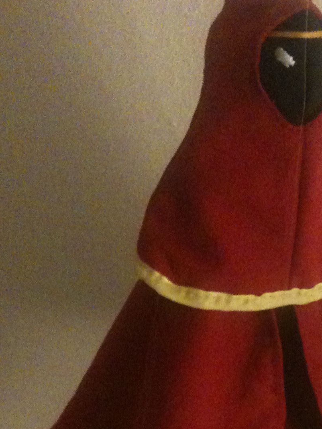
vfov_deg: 28.3
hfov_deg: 21.4
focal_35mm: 67
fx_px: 831
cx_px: 293
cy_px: 349
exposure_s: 1/15
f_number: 2.8
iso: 640
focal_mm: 3.85
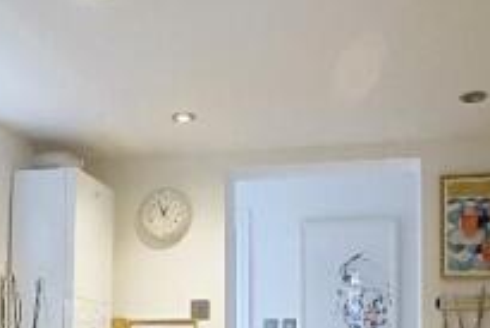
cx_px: 209
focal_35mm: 48
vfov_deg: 25.9
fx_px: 654
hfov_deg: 41.0
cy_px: 363
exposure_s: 1/160
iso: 3200
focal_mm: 10
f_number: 4
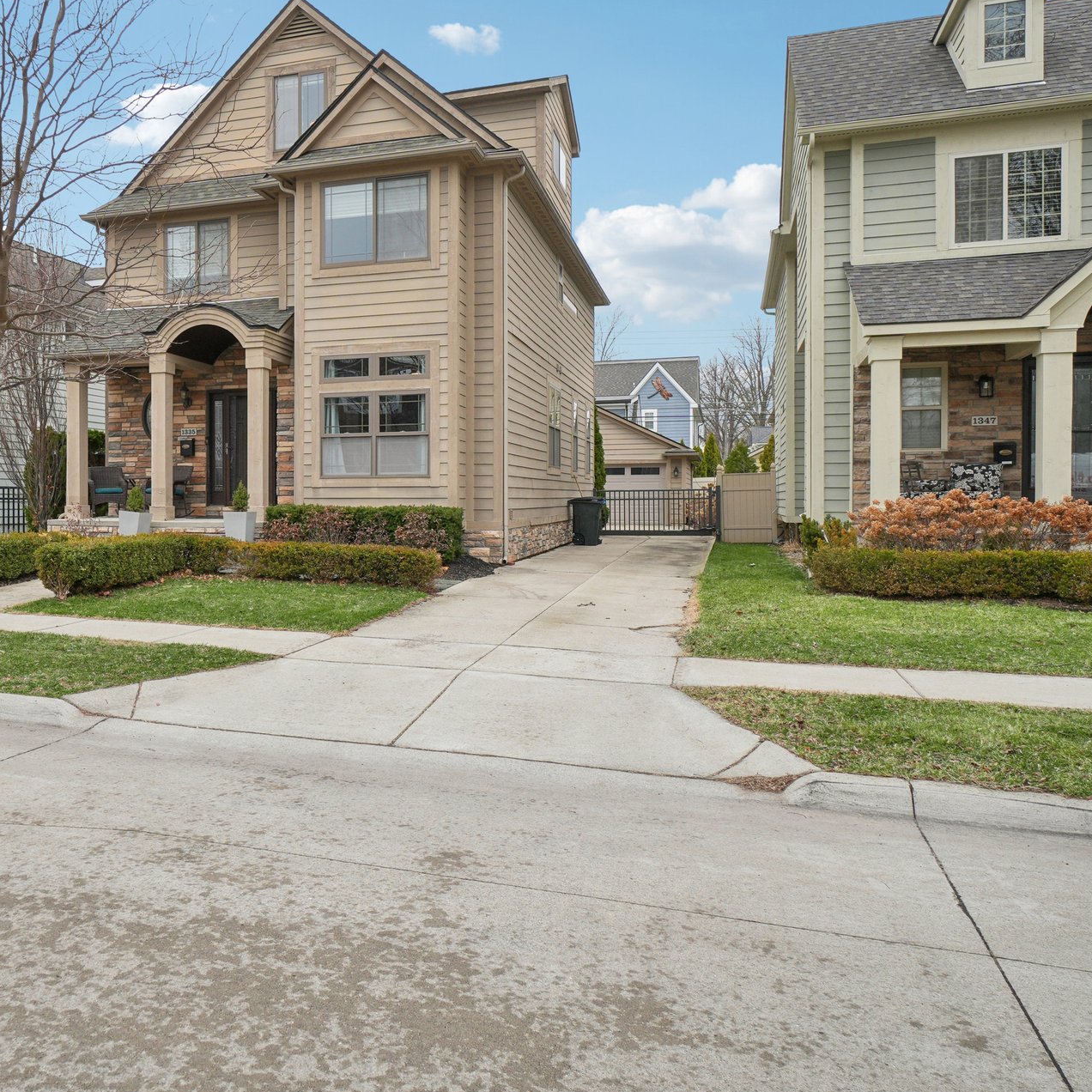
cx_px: 329
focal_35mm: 27
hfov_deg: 57.8
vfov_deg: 59.6
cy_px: 510
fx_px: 952
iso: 100
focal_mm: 13
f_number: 8
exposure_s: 1/125
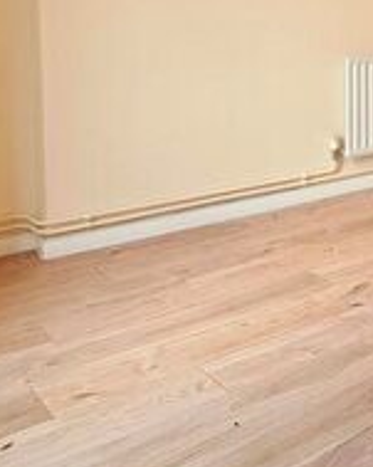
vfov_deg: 37.0
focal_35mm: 47
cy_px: 46
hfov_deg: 26.6
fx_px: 649
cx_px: 497
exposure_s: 1/50
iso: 80
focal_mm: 2.22
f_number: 2.2
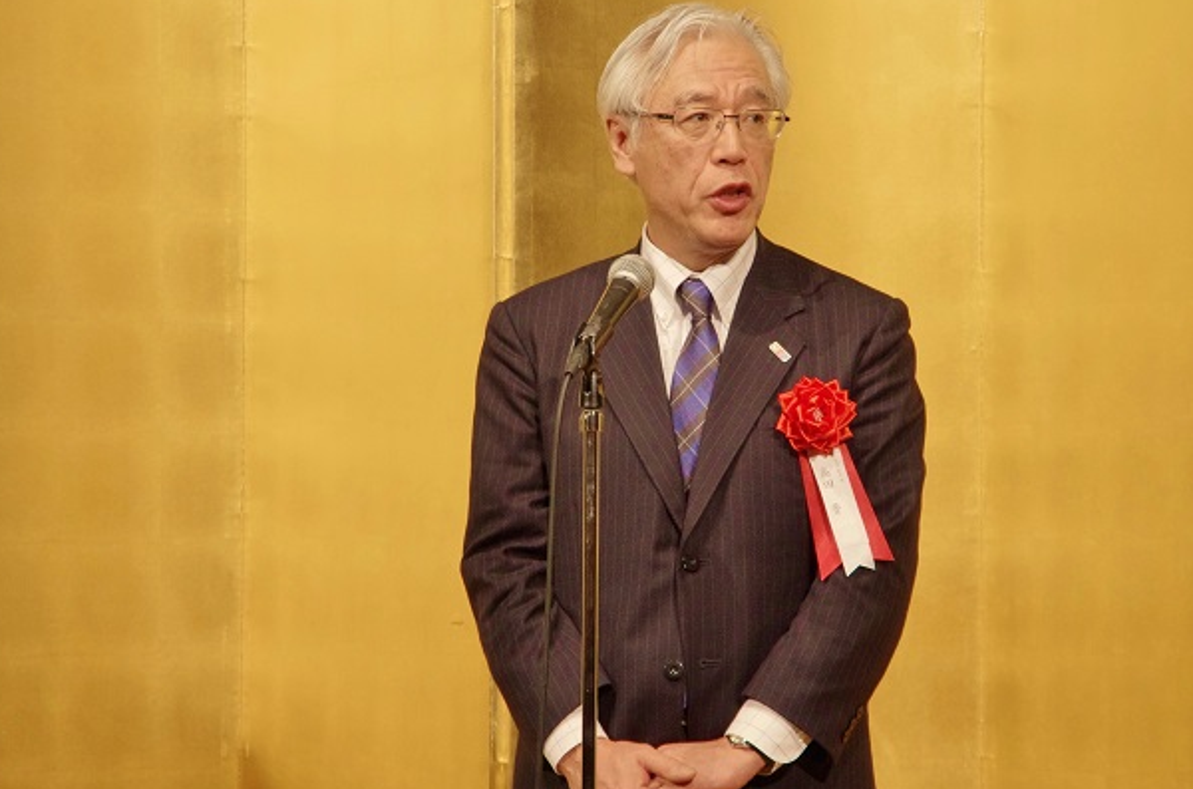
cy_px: 307
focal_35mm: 176
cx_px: 670
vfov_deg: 7.8
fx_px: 5819
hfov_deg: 11.7
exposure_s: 1/100
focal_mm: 88
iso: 1250
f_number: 7.1
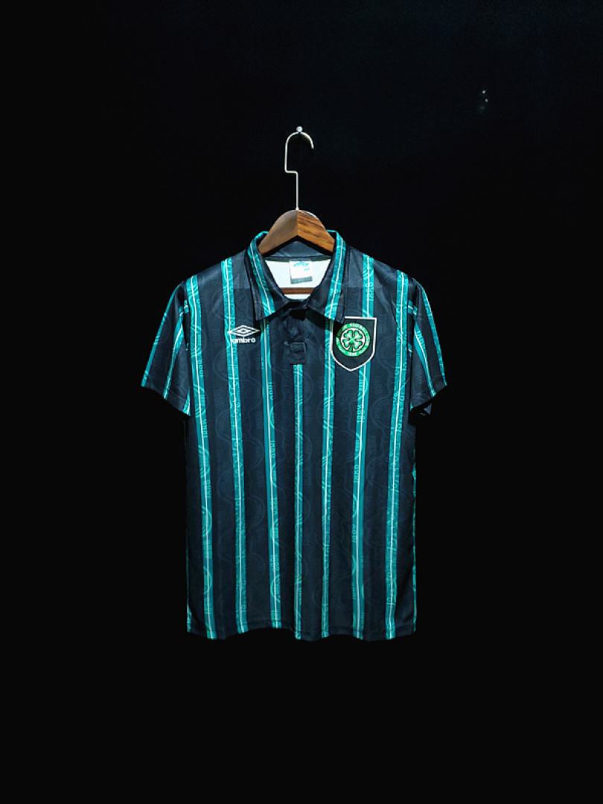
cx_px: 302
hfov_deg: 53.1
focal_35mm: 26
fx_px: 604
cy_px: 402
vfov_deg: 67.3
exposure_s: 1/20
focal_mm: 4.3
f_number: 1.5
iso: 200
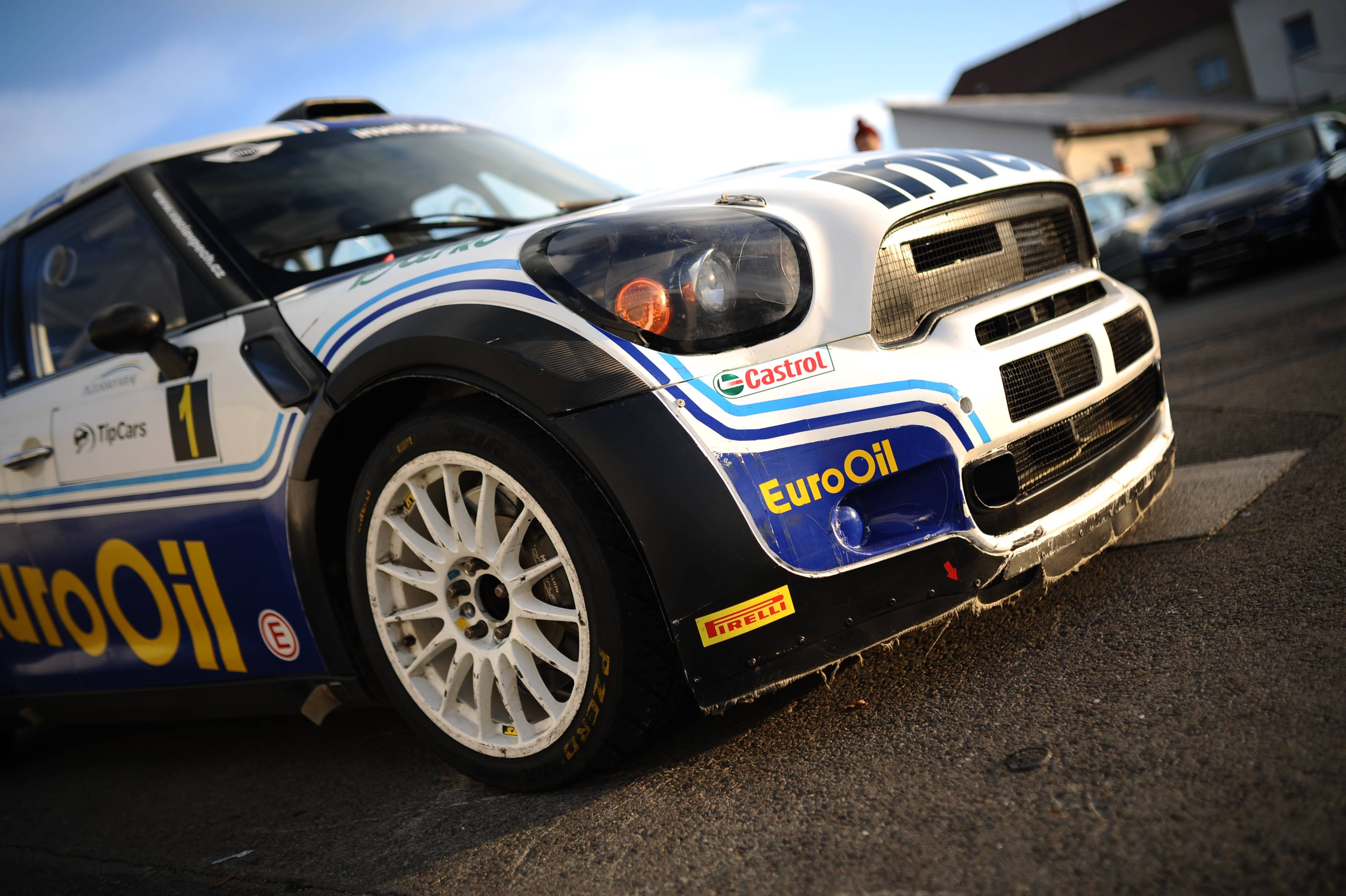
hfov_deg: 54.5
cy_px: 448
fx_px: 1308
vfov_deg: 37.8
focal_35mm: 35
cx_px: 673
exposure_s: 1/2000
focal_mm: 35
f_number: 1.4
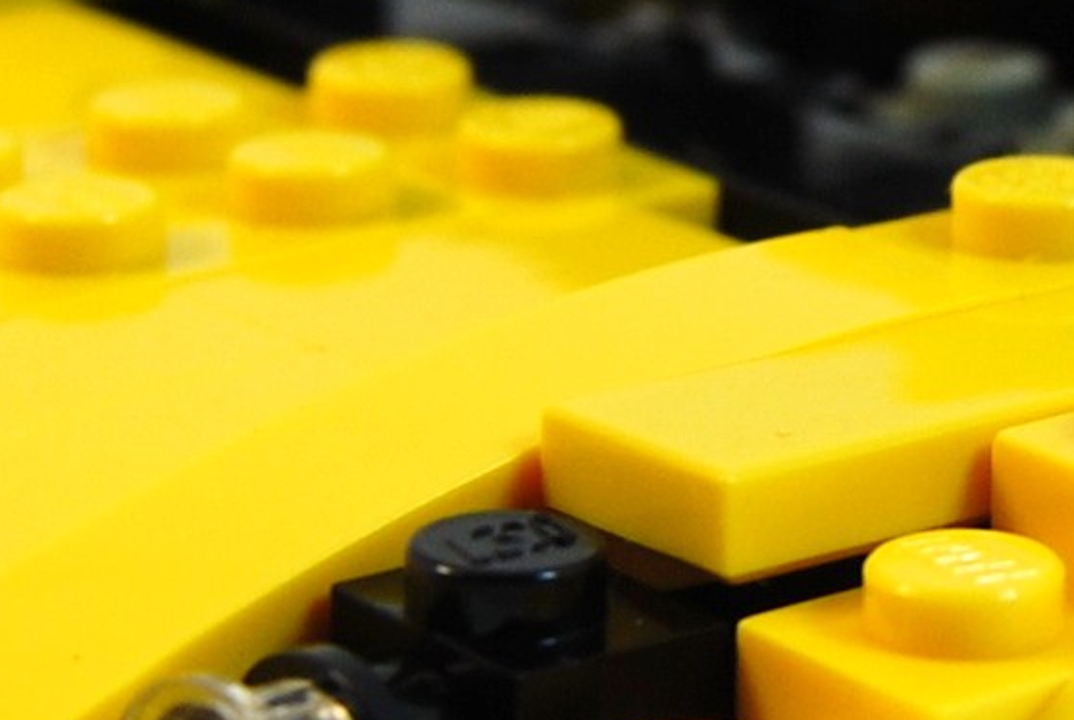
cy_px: 221
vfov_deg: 6.6
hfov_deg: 9.8
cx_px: 1147
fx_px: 6215
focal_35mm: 208
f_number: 5.6
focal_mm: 20
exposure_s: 1/125
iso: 110
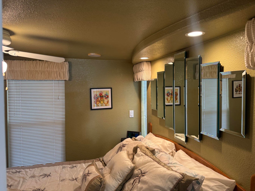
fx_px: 177
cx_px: 128
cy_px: 96
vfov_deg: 56.8
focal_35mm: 24
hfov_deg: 71.6
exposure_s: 1/60
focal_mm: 6.76
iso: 200
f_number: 1.78
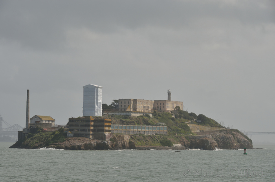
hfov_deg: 16.7
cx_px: 138
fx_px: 937
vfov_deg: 11.1
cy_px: 91
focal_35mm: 123
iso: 125
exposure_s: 1/800
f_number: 9
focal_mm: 82
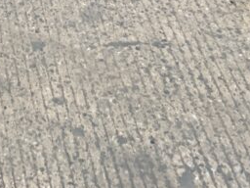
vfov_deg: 11.5
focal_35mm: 116
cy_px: -184
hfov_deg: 16.5
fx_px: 838
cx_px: -13
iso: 32
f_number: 1.8
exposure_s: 1/122
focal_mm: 3
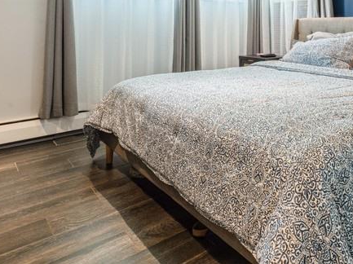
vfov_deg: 40.4
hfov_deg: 53.3
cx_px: 280
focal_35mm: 32
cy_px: 21
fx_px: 326
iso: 400
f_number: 11
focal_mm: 16
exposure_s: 1/2.5
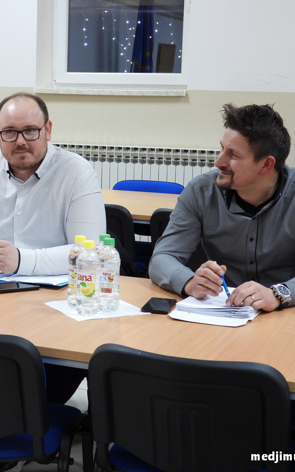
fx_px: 913
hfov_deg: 18.0
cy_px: 235
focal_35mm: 71
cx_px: 25
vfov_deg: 29.0
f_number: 3.2
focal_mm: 9
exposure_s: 1/25
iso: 400
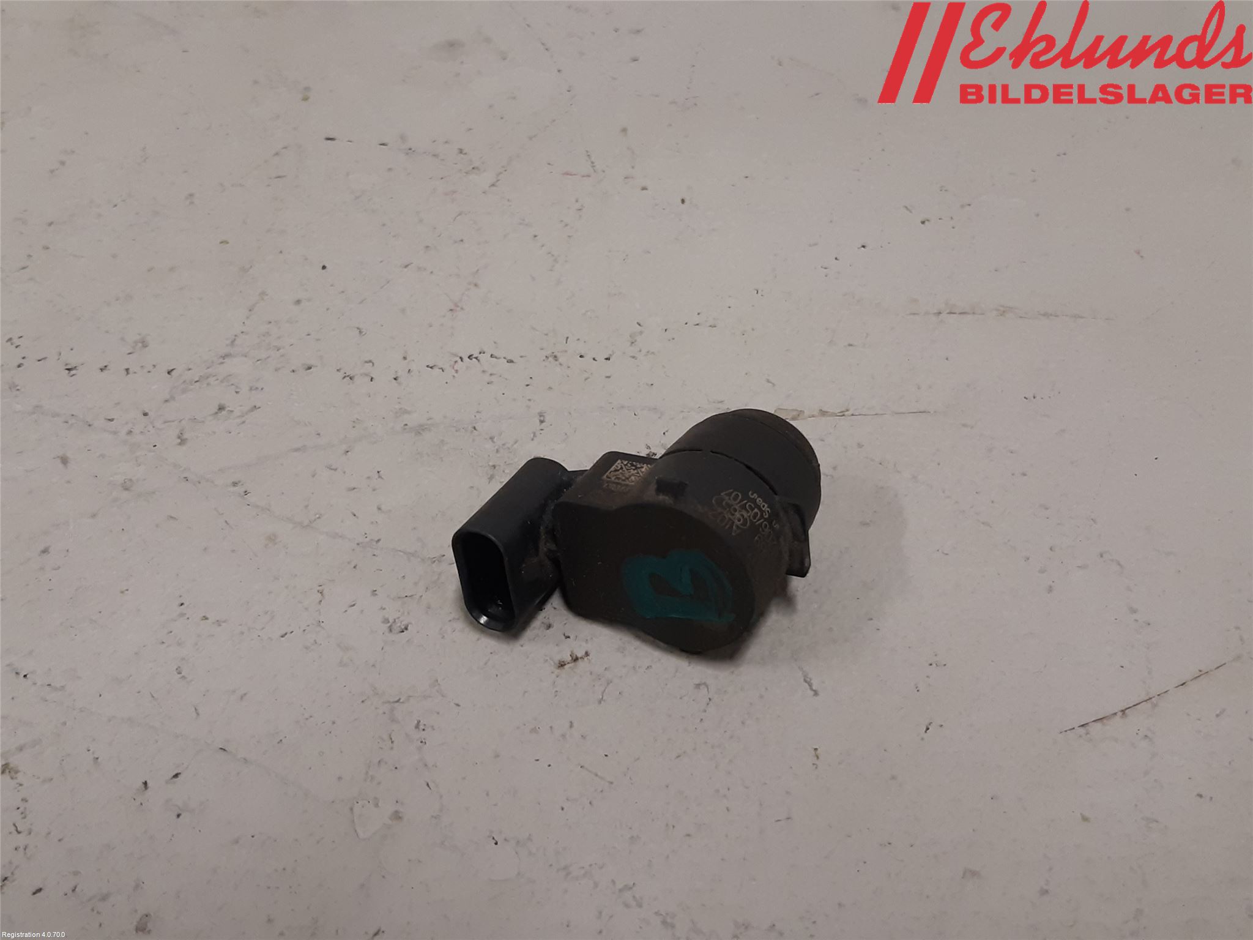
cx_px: 626
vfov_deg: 53.1
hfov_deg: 67.3
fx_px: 941
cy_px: 470
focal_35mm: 26
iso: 125
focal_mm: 3.93
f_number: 1.7
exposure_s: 1/50
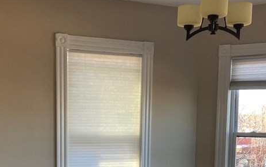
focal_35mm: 66
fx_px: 479
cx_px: 91
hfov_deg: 30.8
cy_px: 188
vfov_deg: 18.9
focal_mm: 3.99
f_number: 1.8
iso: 50
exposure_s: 1/60
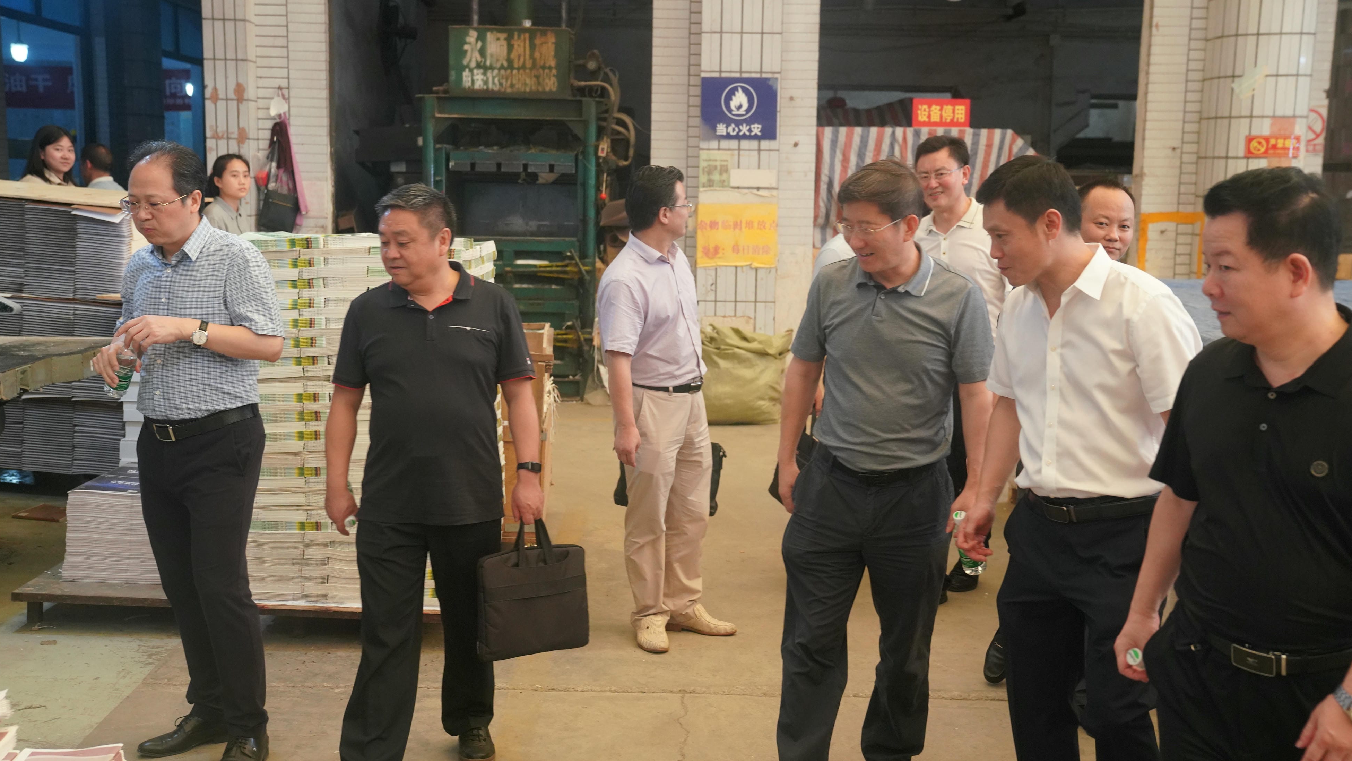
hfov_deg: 43.7
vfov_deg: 25.4
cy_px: 397
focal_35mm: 47
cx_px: 679
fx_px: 1685
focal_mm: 44
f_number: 4
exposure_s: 1/160
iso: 3200
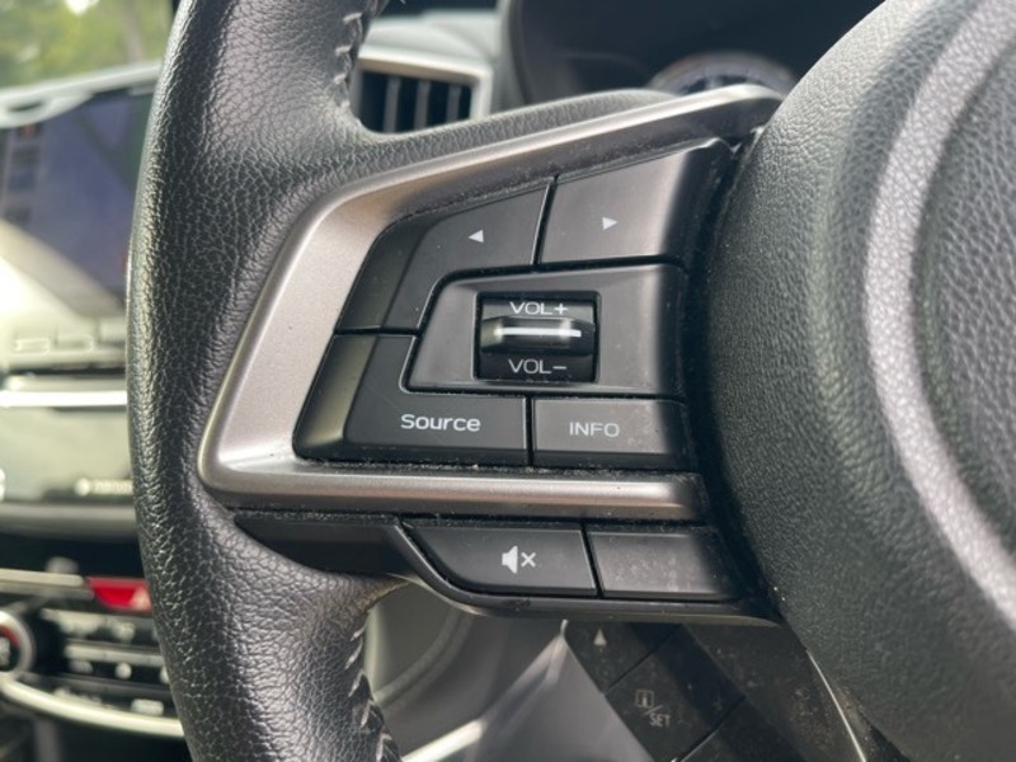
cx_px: 508
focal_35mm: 25
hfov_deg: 69.4
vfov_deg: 54.9
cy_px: 381
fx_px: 734
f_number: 1.6
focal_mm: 5.1
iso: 64
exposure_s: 1/121
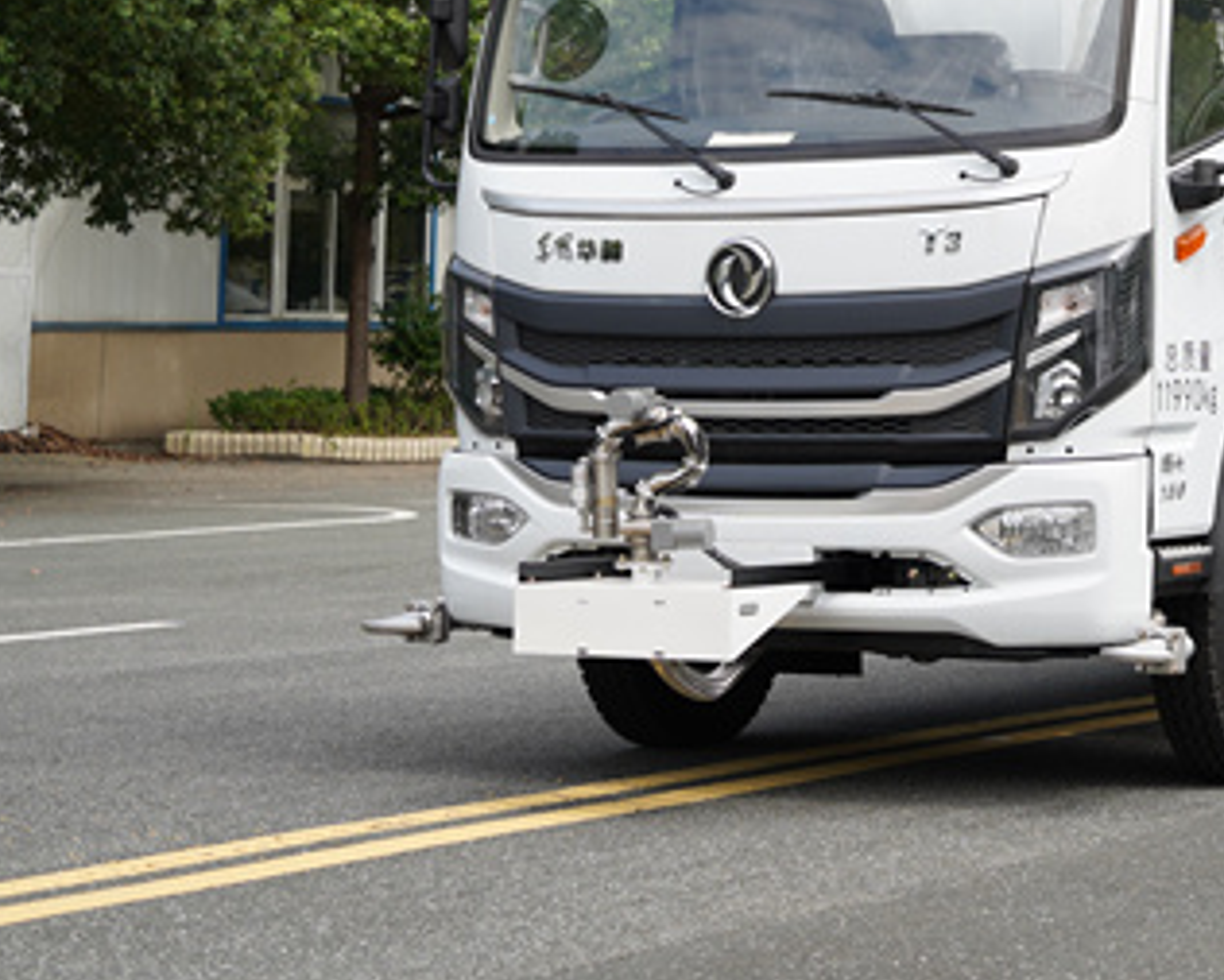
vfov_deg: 15.2
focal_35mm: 100
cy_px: 105
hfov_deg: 18.9
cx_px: 1025
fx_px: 3624
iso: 100
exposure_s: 1/640
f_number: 3.2
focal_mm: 42
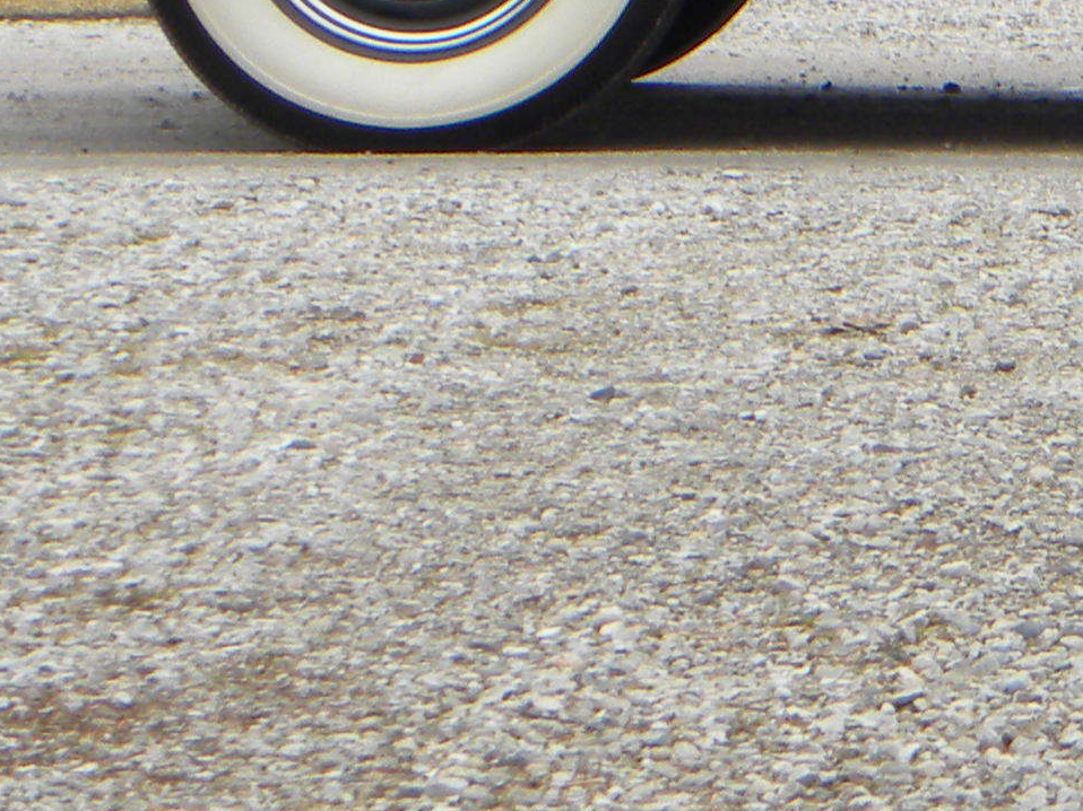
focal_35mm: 355
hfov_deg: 5.5
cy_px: -553
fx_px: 11104
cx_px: 1778
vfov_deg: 4.2
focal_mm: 15.1
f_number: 4
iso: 64
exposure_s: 1/116
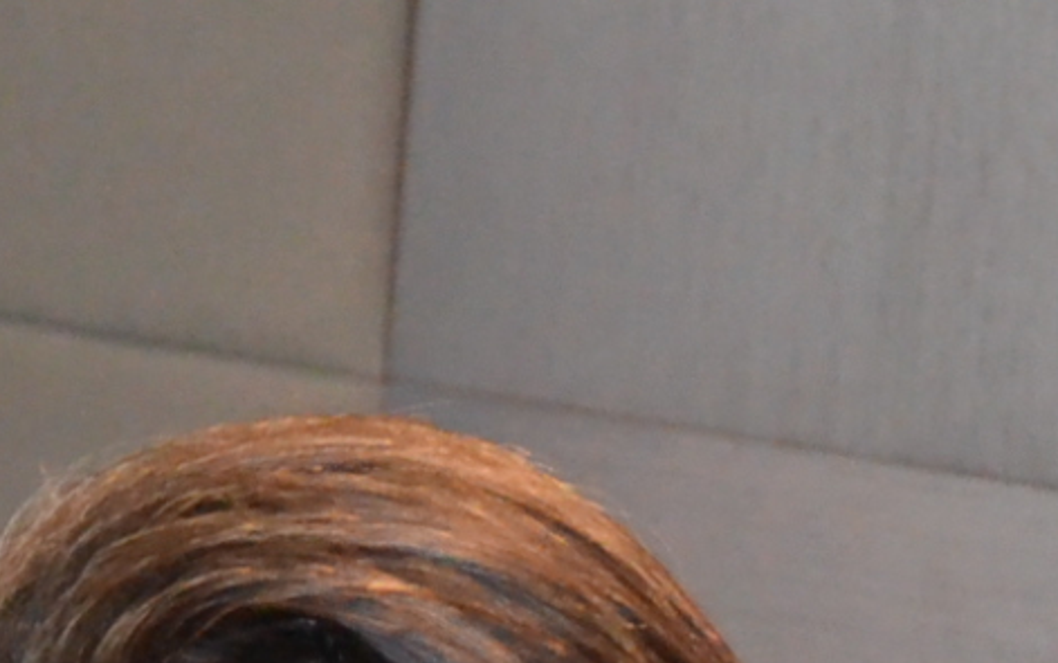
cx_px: -701
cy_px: 542
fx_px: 12656
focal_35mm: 439
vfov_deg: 3.0
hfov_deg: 4.7
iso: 3200
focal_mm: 55
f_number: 4.8
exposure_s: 1/60
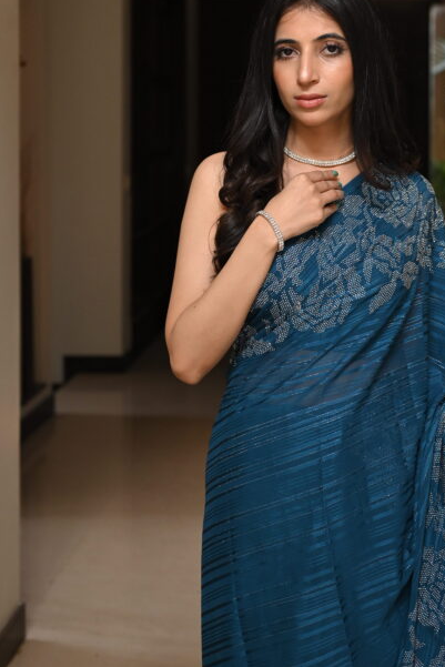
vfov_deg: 26.6
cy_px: 168
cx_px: 314
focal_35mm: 75
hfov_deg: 18.1
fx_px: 1390
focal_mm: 50
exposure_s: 1/320
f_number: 4
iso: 1600
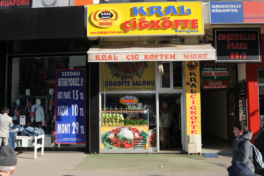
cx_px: 132
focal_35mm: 36
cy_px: 88
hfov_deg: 53.2
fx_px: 264
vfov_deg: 36.8
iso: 200
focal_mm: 24
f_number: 7.1
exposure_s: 1/250
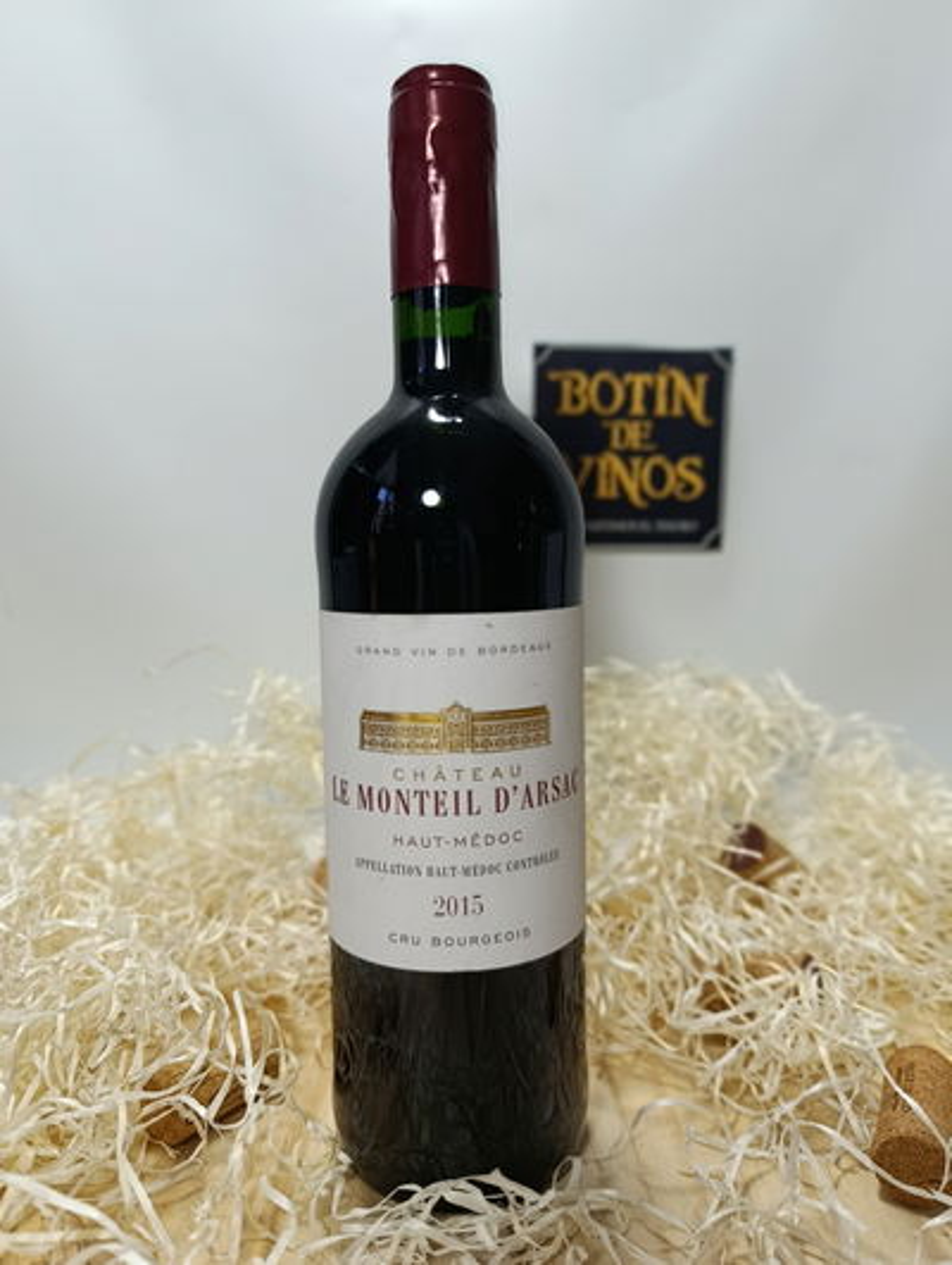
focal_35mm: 23
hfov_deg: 59.0
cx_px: 476
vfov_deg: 73.8
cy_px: 632
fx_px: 841
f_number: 1.65
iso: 104
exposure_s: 1/100
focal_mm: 6.11
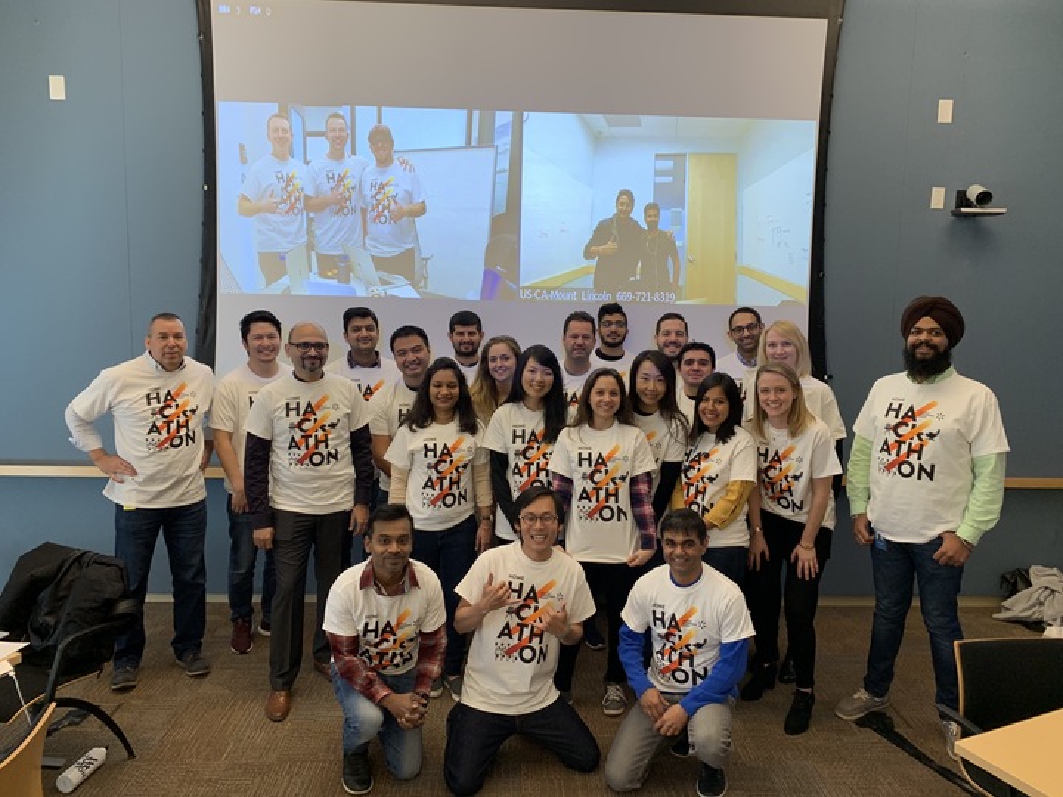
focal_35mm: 26
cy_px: 398
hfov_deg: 67.3
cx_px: 532
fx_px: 798
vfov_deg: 53.1
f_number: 1.8
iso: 100
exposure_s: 1/60
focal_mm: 4.25
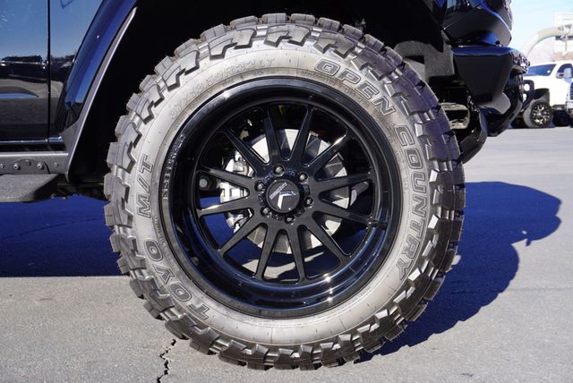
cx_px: 286
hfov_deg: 44.9
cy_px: 192
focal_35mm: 44
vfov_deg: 30.9
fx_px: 693
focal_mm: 29
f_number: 8
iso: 100
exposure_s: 1/100
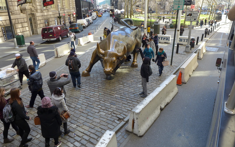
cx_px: 119
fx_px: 160
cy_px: 70
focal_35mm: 25
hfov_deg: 72.5
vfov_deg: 49.3
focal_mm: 4.7
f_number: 2.8
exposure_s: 1/160
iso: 80
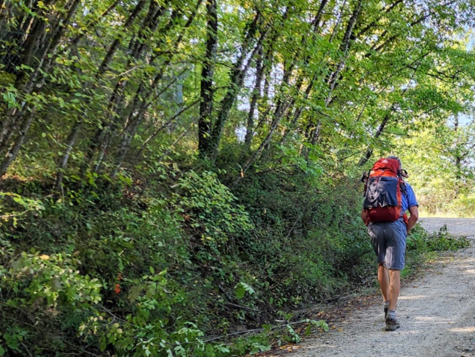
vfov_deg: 25.6
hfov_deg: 31.6
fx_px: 782
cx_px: 459
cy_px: 229
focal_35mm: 57
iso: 50
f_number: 1.8
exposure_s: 1/180
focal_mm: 6.4
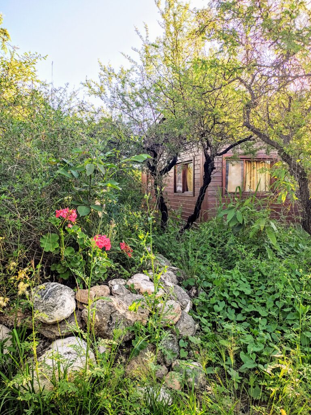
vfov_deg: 67.3
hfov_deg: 53.1
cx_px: 156
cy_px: 208
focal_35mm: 26
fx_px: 311
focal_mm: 4.74
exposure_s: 1/100
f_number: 1.79
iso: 103
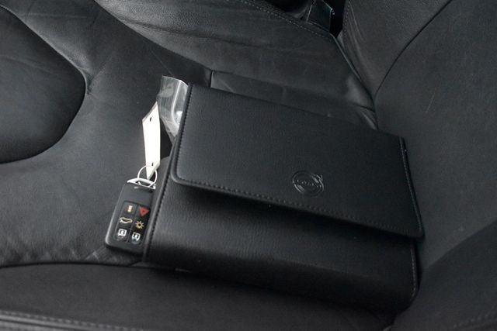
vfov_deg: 40.0
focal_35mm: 33
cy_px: 166
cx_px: 248
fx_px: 456
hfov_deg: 57.2
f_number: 3.8
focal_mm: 22
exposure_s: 1/125
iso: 8000
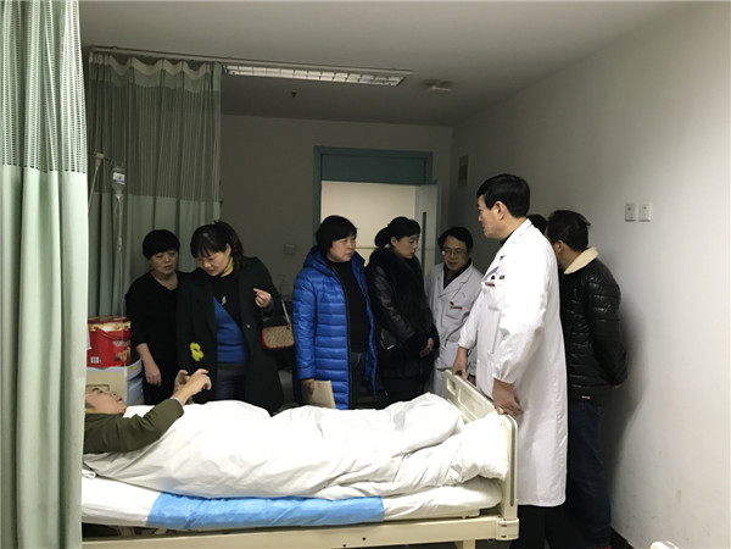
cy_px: 274
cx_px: 366
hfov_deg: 63.4
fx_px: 591
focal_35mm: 28
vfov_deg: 49.7
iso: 80
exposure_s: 1/17
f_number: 1.8
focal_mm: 3.99
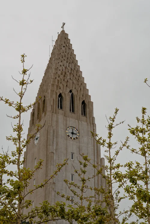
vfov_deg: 28.1
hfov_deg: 18.9
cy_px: 112
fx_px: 450
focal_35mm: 72
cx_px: 75
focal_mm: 48
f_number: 16
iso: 400
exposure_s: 1/160
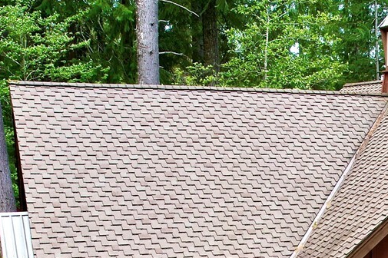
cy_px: 382
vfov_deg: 16.8
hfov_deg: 25.2
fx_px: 797
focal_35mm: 74
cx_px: 435
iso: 100
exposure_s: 1/200
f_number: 2.8
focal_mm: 8.38
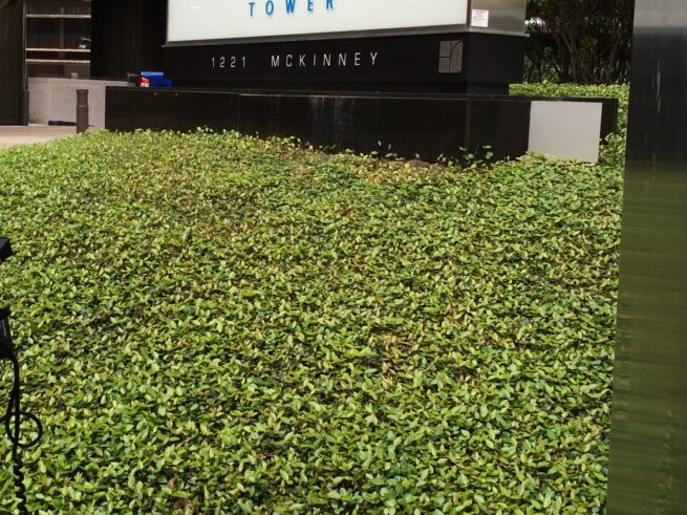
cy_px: 185
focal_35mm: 55
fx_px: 1091
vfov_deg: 26.4
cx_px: 236
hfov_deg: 34.7
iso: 32
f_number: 2.2
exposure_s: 1/145
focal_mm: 4.12
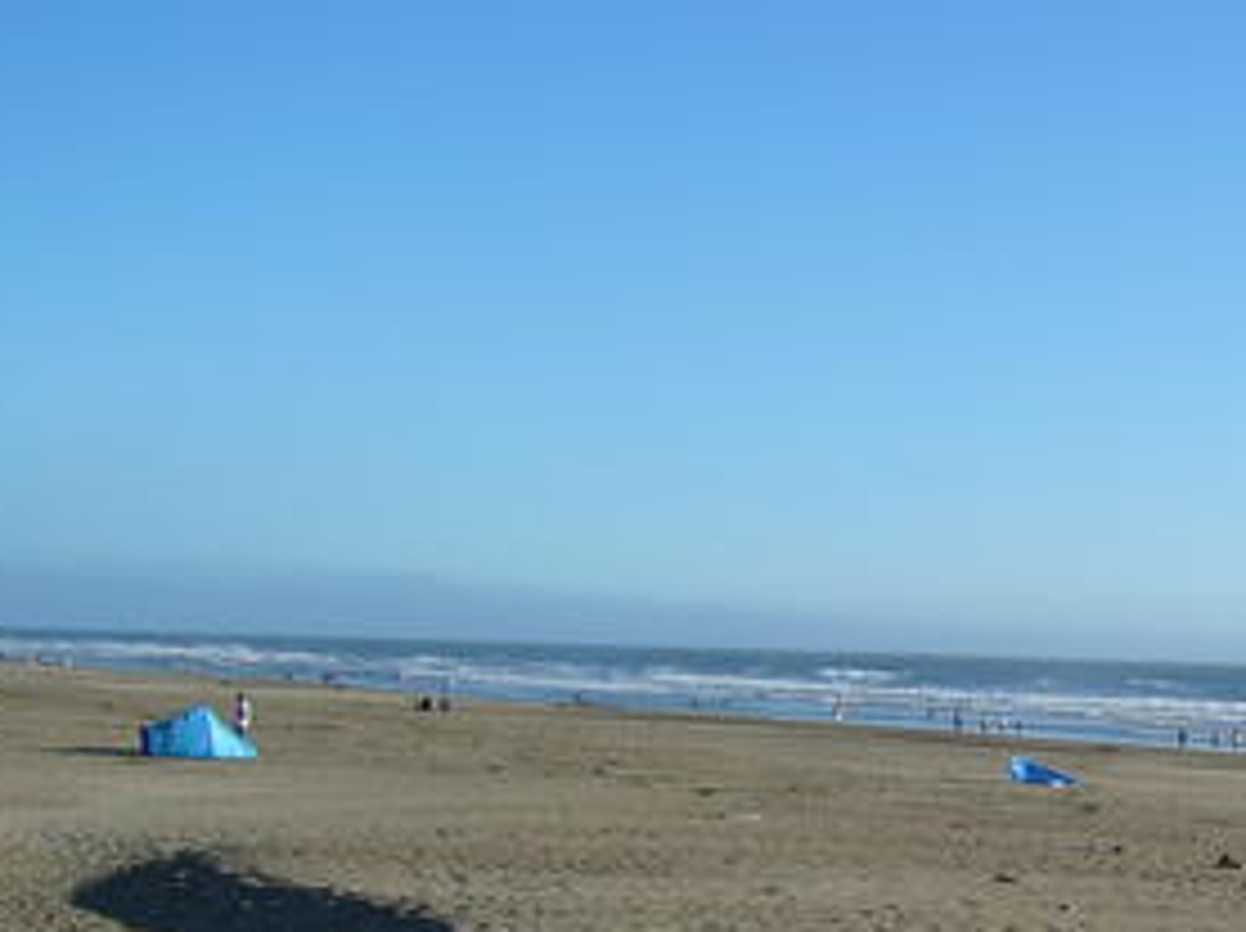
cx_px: 1192
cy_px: 792
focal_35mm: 81
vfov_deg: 18.0
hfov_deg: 23.3
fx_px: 2912
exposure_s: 1/160
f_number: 8
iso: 50
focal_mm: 5.8
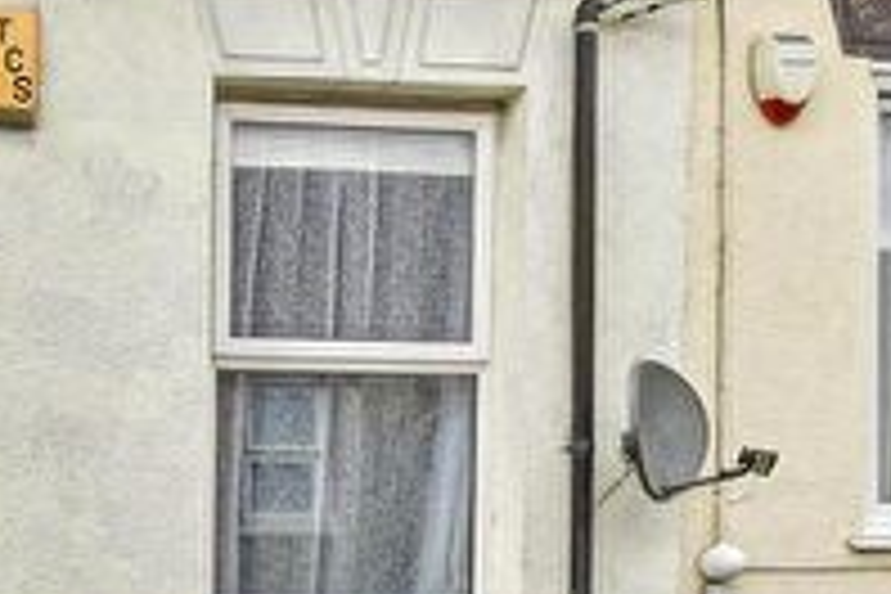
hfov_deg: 32.8
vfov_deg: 24.1
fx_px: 1312
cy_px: 632
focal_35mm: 53
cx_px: -94
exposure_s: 1/250
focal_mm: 10
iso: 500
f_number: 8
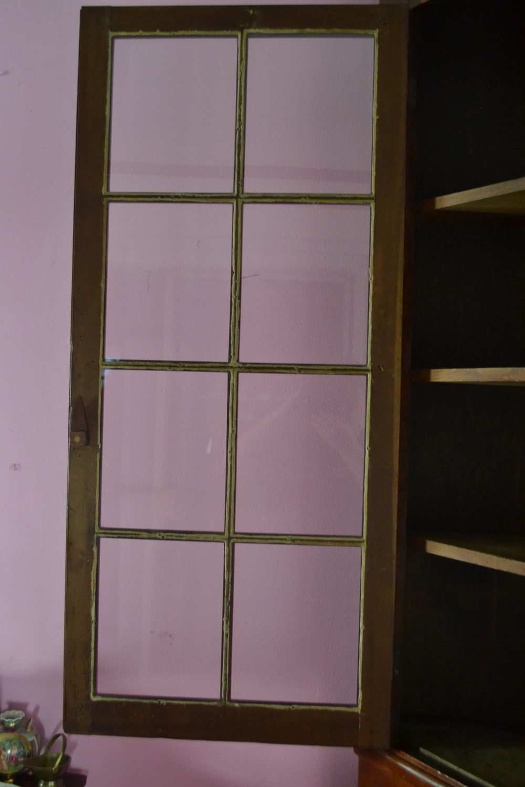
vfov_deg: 53.1
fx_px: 787
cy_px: 394
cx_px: 262
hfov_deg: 36.9
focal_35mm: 36
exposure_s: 1/15
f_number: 4
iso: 2500
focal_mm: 24
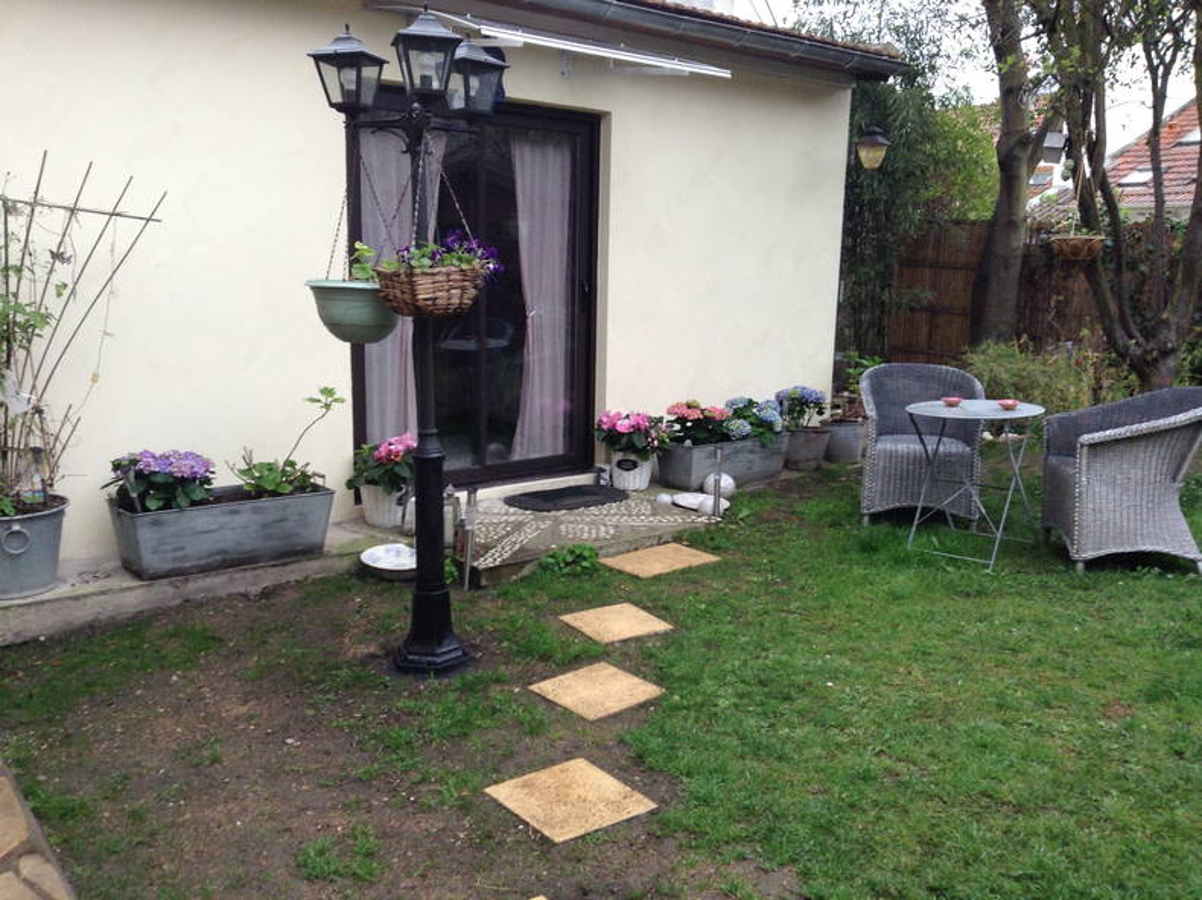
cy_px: 450
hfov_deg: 55.4
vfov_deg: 42.9
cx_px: 601
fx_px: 1146
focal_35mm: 33
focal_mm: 3.3
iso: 50
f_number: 2.4
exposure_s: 1/120
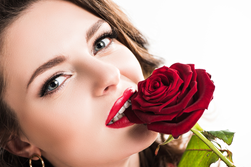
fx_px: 732
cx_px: 126
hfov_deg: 19.5
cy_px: 84
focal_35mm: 105
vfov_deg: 13.0
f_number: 8
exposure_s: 1/160
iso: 100
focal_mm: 105
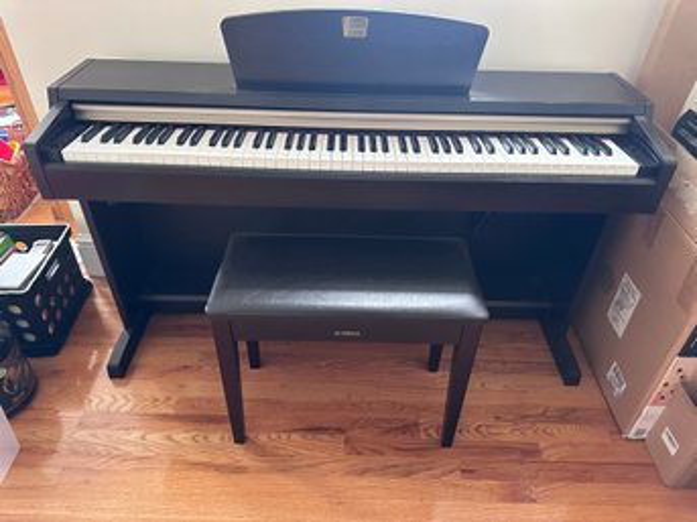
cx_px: 348
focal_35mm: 24
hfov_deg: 71.6
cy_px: 261
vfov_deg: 56.8
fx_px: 483
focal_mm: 6.86
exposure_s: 1/60
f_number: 1.78
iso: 800
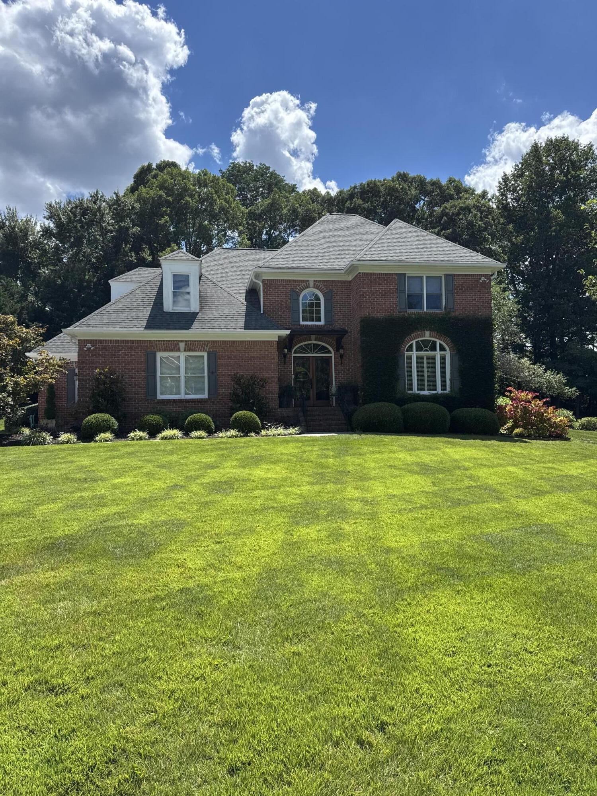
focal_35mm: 24
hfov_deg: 56.8
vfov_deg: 71.6
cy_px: 398
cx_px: 298
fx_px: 552
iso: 80
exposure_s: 1/3597
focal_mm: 6.76
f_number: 1.78
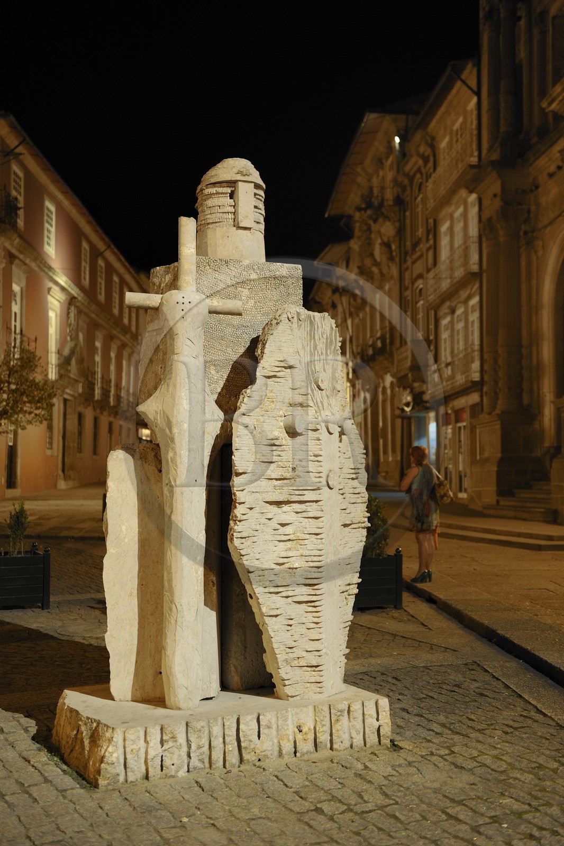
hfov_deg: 31.9
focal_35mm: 42
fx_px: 987
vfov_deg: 46.4
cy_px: 423
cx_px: 282
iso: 800
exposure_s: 1/20
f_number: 2.8
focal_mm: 42
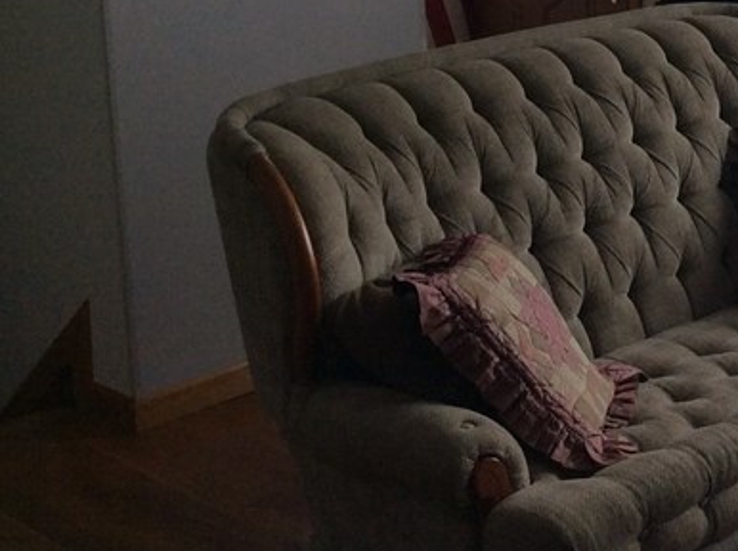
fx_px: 1809
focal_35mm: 85
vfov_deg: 17.0
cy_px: 10
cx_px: 767
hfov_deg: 22.1
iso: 50
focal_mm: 3.3
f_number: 2.4
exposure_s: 1/120
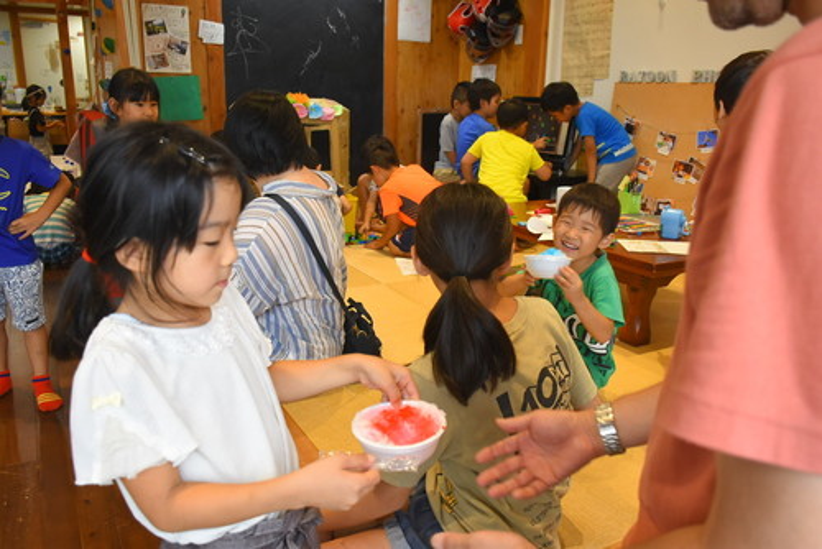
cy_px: 274
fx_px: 685
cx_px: 411
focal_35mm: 30
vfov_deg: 43.7
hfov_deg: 61.9
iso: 1000
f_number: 5
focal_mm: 20
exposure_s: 1/100
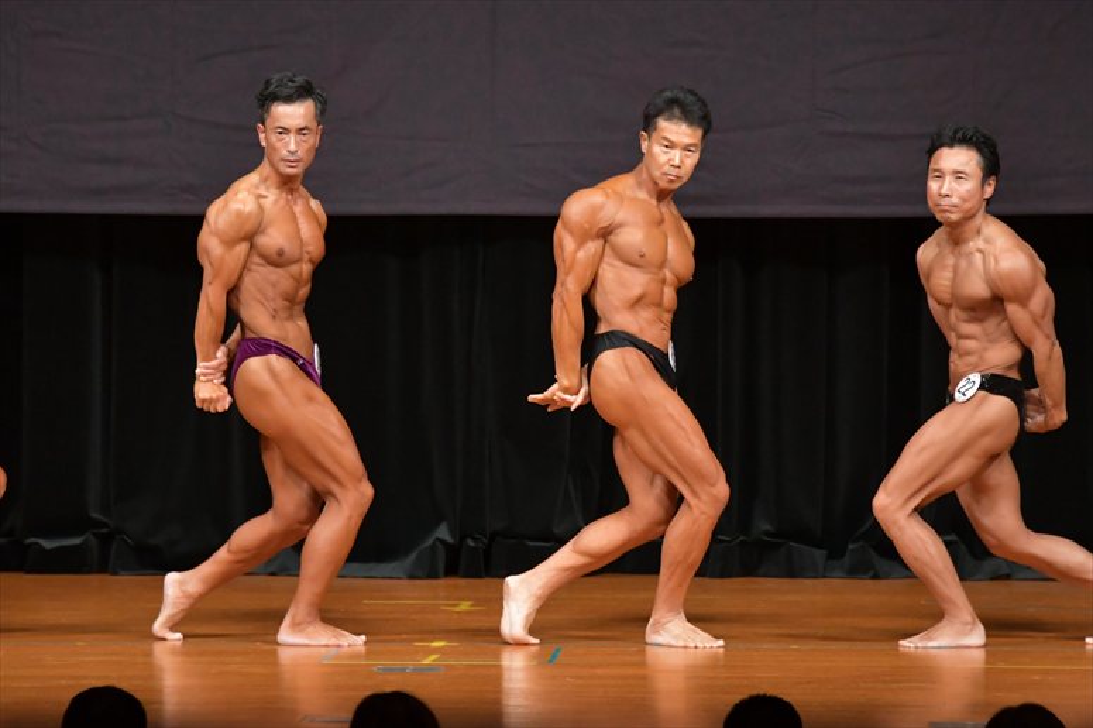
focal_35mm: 285
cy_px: 364
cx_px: 546
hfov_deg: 7.2
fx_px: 8649
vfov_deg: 4.8
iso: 5000
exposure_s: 1/400
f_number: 5.6
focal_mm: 190
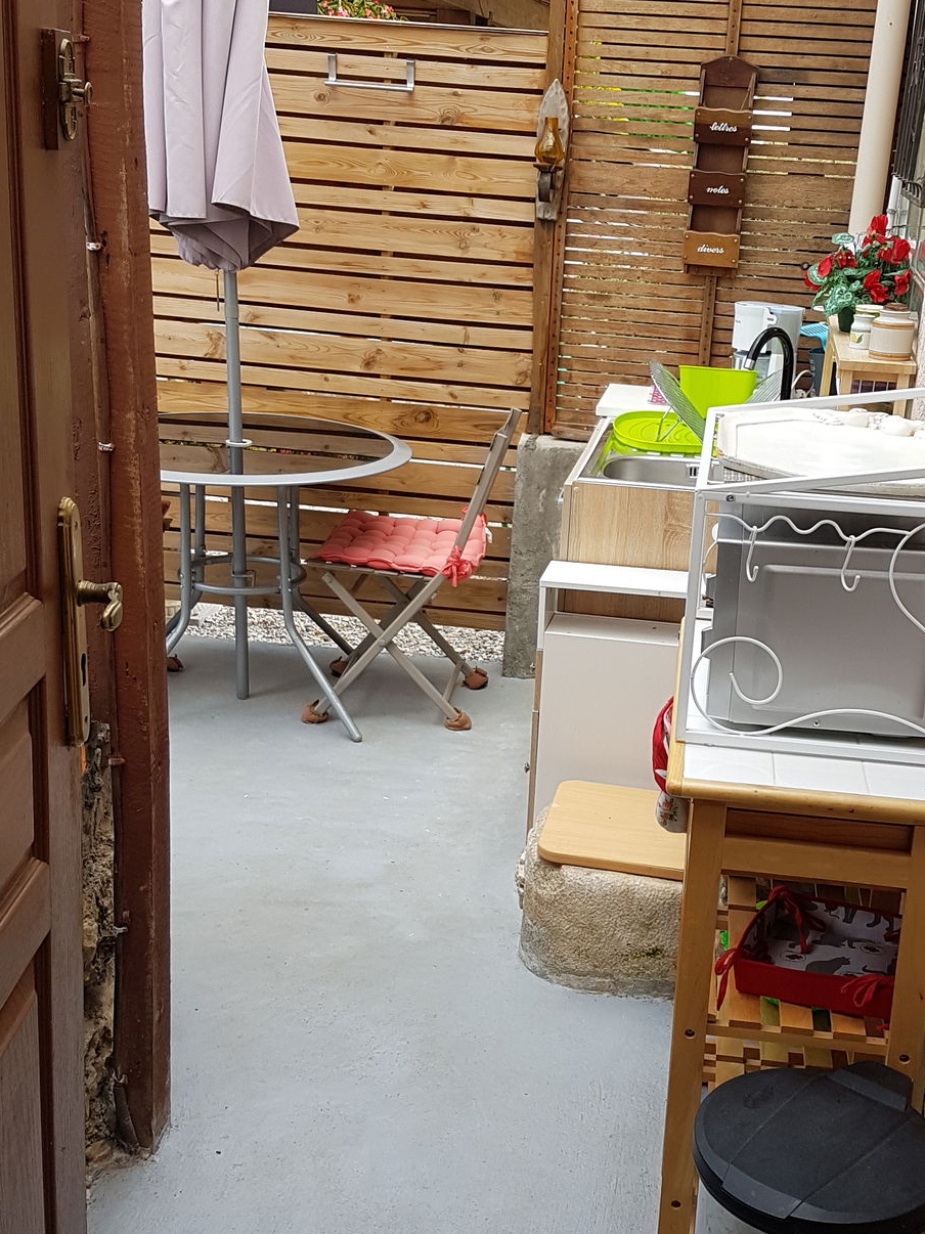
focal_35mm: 46
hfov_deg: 31.3
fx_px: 1640
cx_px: 612
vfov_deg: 41.2
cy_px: 621
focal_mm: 4.2
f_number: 1.7
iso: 40
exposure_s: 1/155
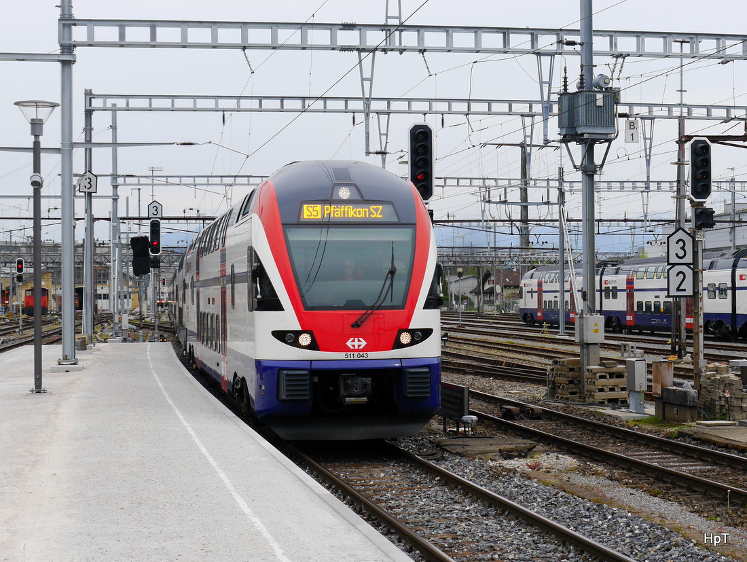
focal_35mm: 50
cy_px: 281
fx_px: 1080
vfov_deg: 29.2
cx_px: 374
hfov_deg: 38.2
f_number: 8
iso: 160
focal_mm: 25
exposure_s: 1/250
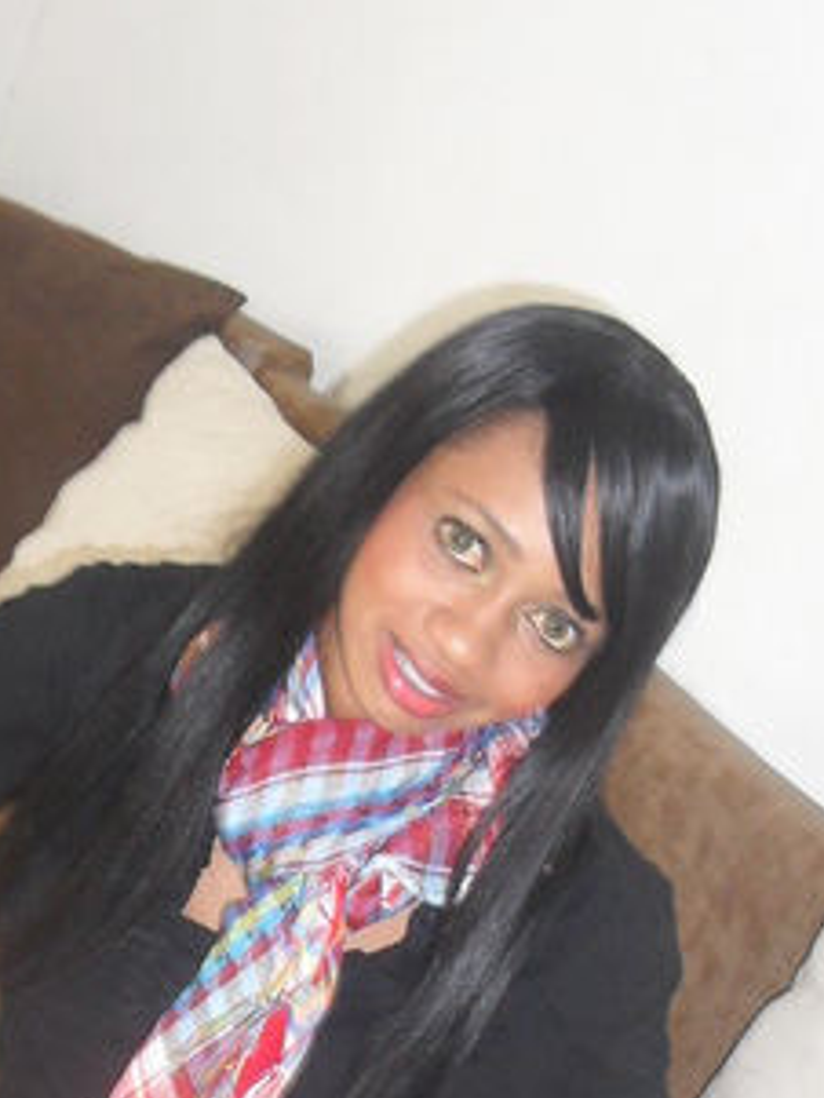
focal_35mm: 93
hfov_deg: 15.5
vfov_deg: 20.2
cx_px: -88
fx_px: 2950
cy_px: 1186
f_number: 3.2
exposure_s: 1/45
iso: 200
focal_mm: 6.3
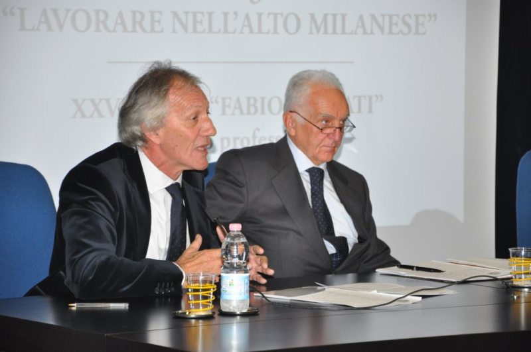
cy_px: 176
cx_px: 266
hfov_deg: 13.1
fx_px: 2320
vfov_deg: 8.7
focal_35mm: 158
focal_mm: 105
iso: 800
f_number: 5.6
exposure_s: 1/60
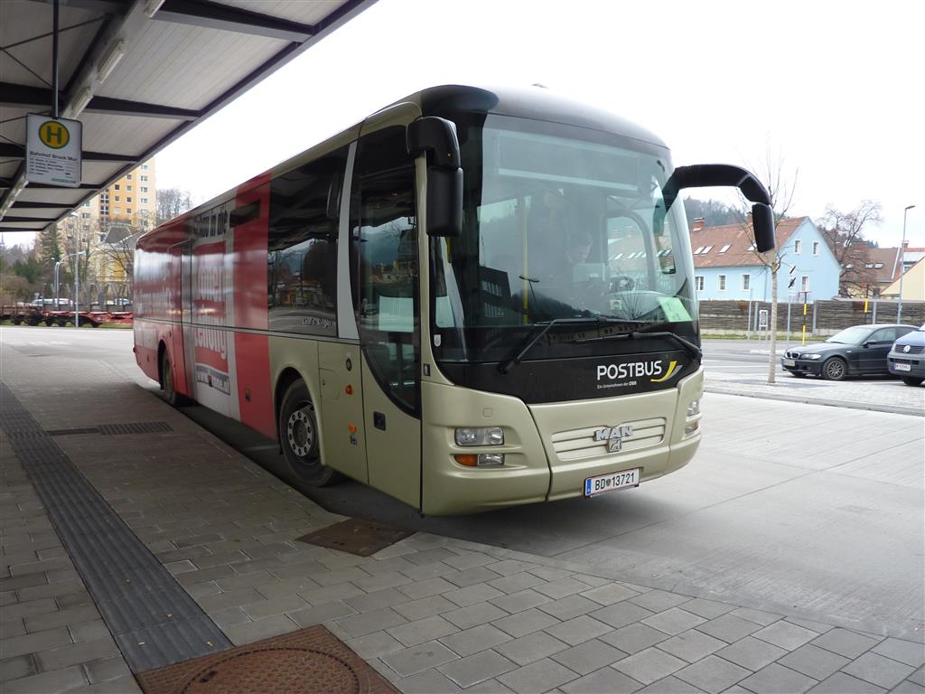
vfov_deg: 54.9
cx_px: 462
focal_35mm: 25
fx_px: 668
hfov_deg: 69.4
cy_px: 347
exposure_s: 1/50
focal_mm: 4.1
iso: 80
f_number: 3.3
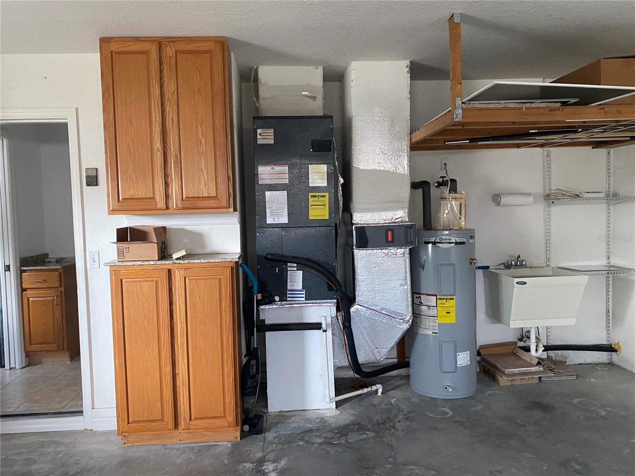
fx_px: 477
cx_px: 318
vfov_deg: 53.1
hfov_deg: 67.3
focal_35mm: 26
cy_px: 238
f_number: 1.8
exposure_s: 1/60
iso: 320
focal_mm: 4.25
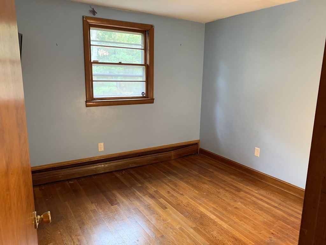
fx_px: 245
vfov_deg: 53.1
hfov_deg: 67.3
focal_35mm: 26
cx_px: 163
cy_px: 122
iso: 250
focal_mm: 4.25
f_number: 1.8
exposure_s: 1/60
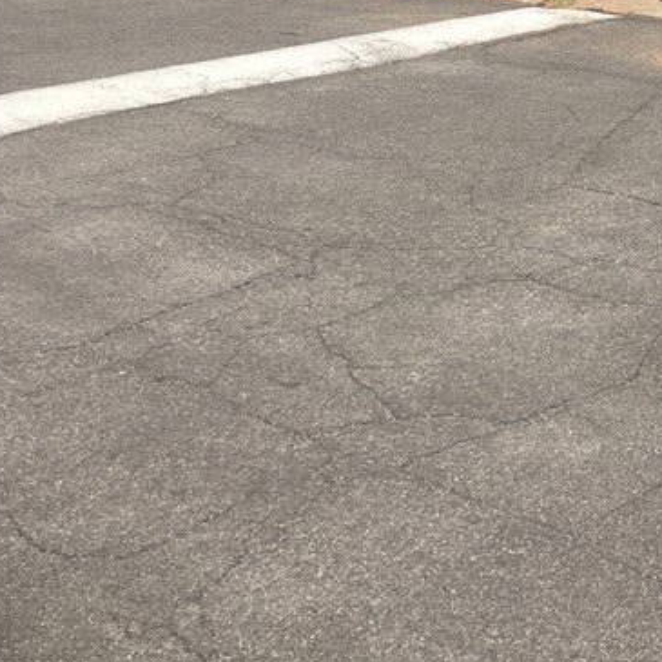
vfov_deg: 22.3
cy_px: -114
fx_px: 1558
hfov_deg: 23.3
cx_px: 613
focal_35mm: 72
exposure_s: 1/1637
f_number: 2.2
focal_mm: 4.15
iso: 25
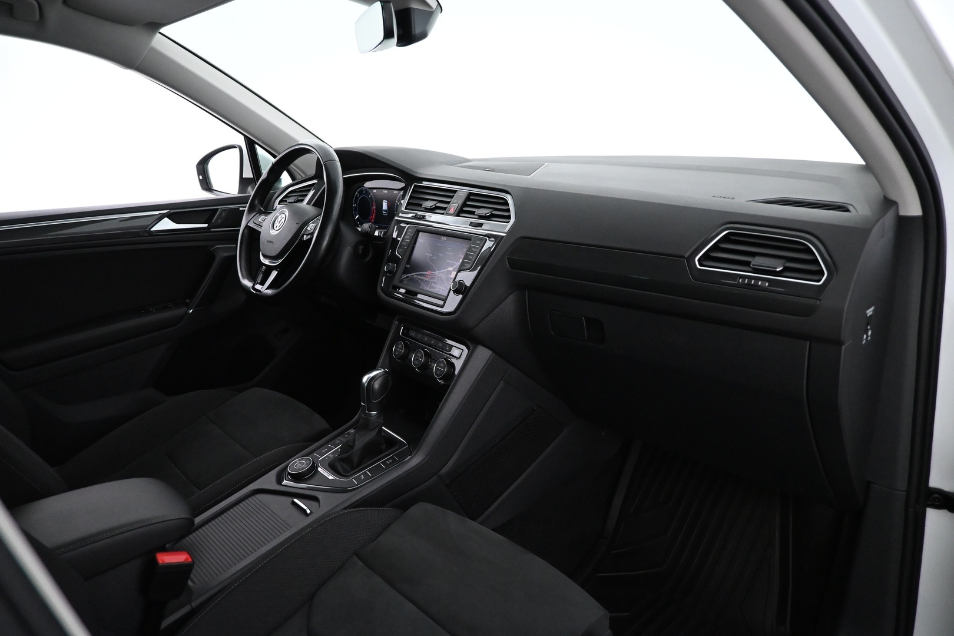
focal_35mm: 24
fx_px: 636
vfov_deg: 53.1
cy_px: 318
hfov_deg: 73.7
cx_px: 477
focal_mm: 16
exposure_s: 1/60
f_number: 4
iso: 4000
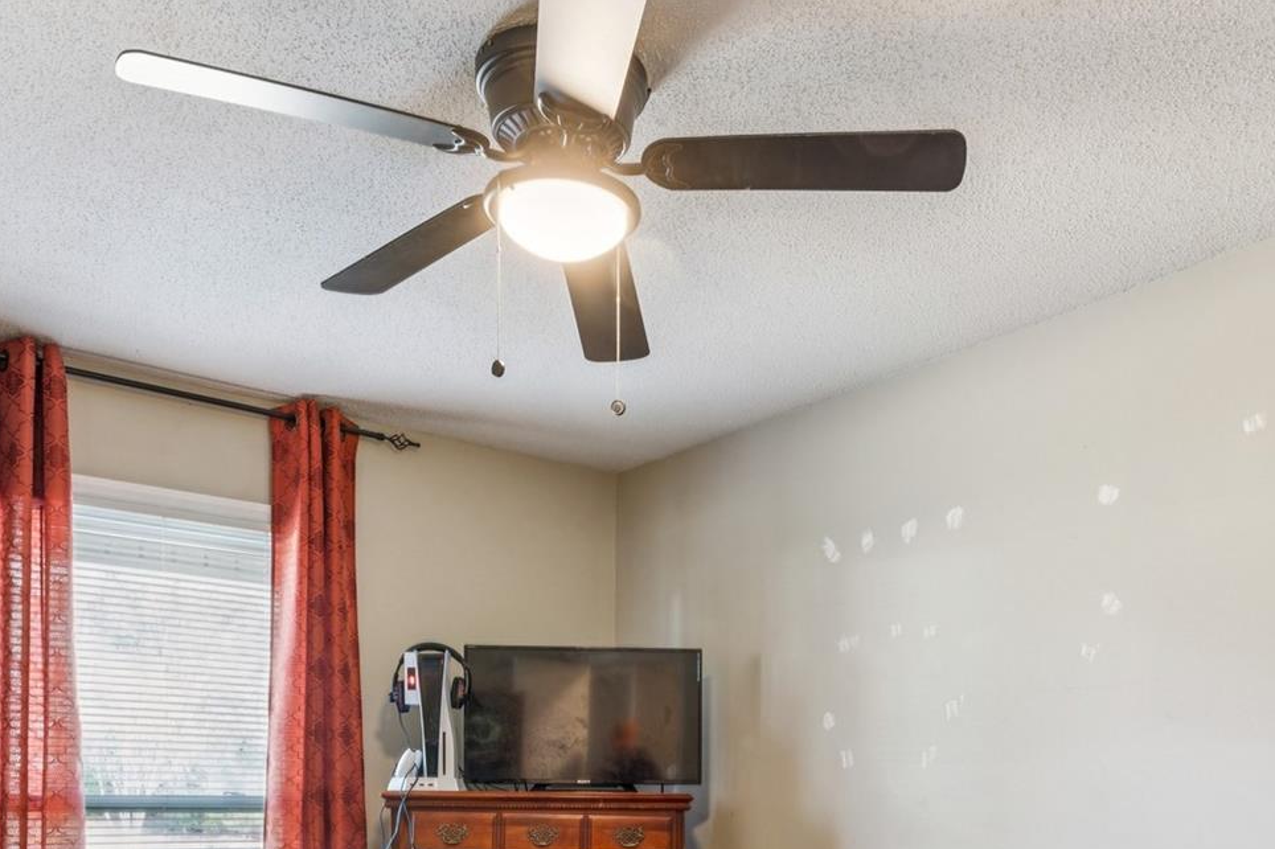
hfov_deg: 53.4
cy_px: 794
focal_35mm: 35
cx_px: 771
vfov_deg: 34.8
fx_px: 1256
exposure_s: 4
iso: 100
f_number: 13
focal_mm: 16.7
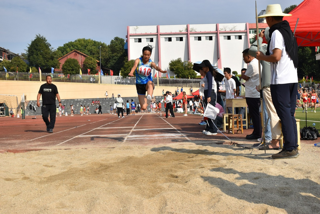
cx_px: 160
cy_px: 107
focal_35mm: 48
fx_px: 427
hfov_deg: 41.1
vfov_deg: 28.1
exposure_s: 1/2000
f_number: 8
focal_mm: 32
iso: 400
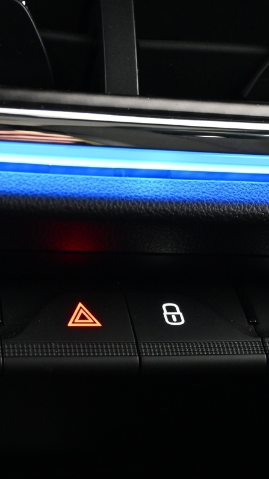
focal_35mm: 64
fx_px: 812
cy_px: 318
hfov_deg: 18.7
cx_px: 58
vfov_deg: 32.6
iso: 1600
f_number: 3.8
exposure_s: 1/10
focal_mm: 20
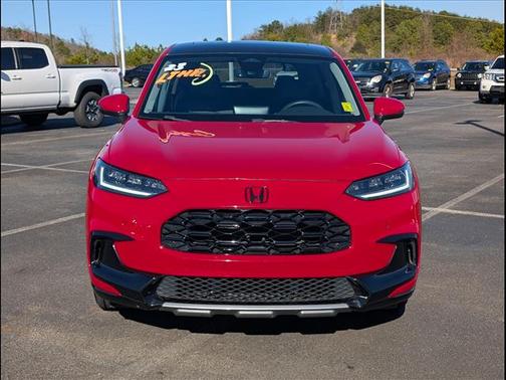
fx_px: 716
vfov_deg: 29.7
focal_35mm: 49
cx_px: 253
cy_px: 190
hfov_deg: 38.9
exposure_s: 1/1429
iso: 20
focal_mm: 6.9
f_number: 1.68
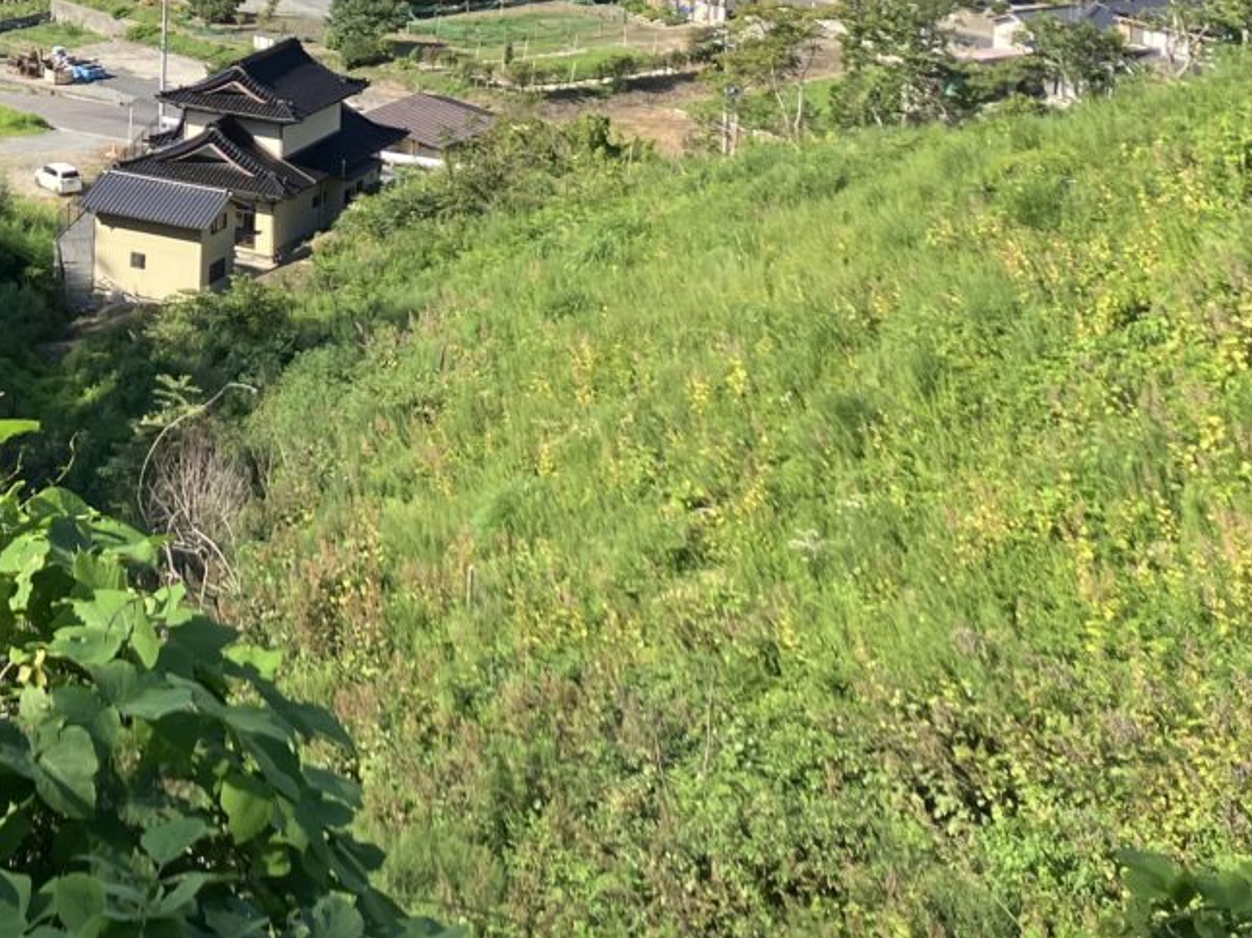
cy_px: -174
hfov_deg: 25.1
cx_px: 1
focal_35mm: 74
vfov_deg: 18.8
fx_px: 2675
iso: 32
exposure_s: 1/1171
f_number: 1.8
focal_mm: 3.99
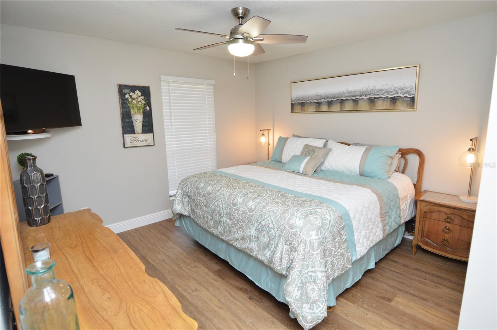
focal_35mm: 18
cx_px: 248
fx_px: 248
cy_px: 165
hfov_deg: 90.1
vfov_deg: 67.3
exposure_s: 1/60
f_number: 4
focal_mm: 12
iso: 500
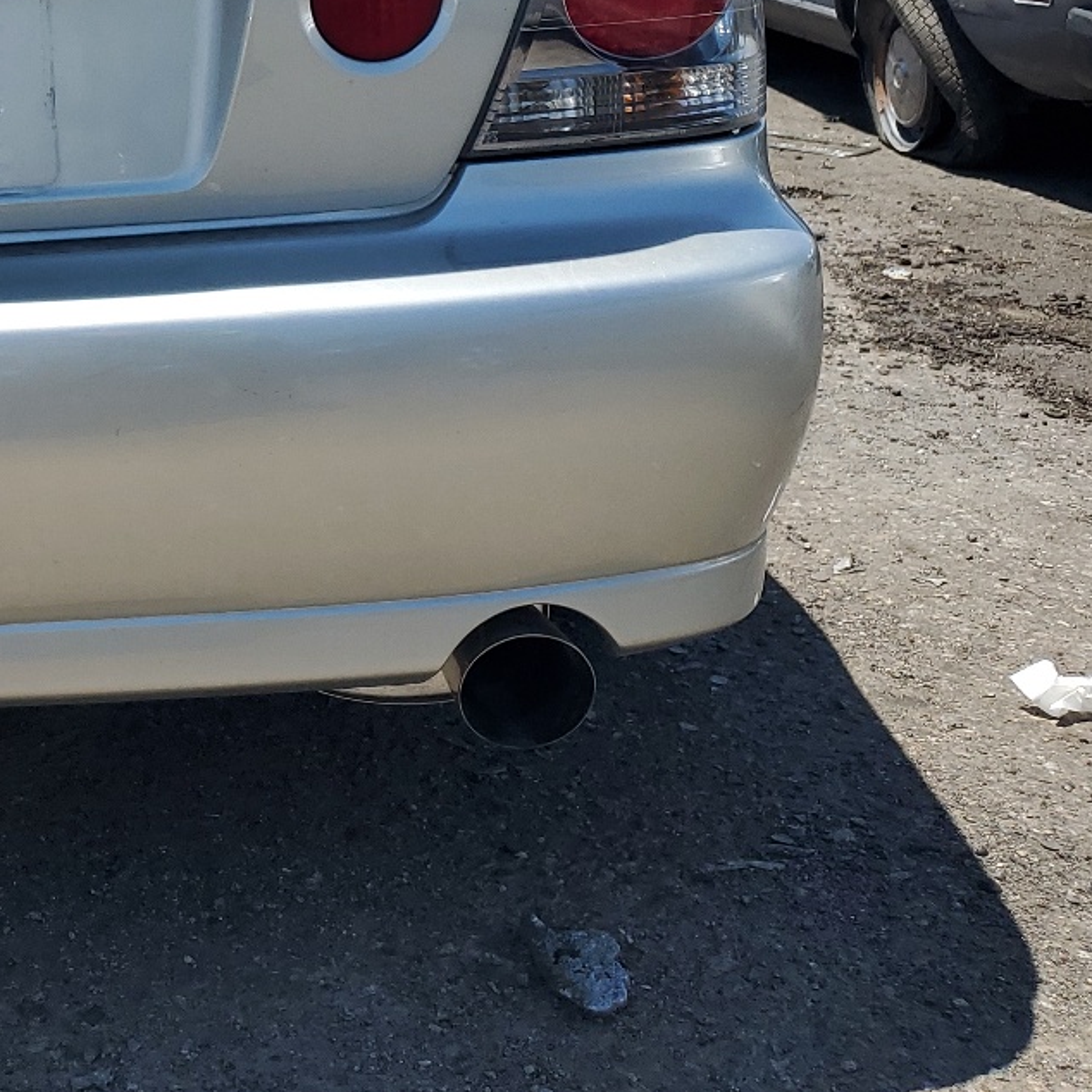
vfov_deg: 28.6
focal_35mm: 58
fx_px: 2070
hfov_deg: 27.1
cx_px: -114
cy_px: 140
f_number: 1.5
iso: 50
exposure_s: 1/3333
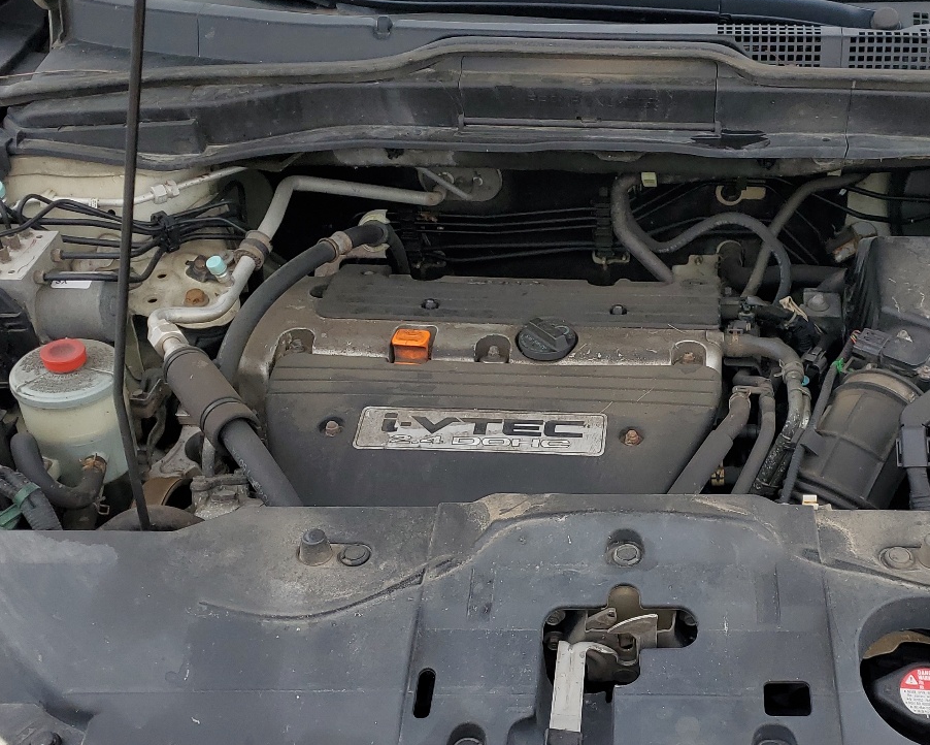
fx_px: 1239
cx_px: 627
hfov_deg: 40.6
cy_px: 408
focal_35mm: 45
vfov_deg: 33.4
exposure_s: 1/667
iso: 50
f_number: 1.5
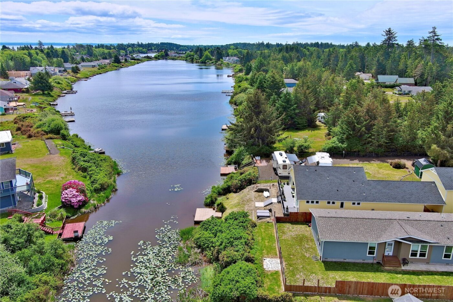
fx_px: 365
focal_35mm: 29
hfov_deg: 63.7
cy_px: 151
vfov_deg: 45.0
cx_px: 226
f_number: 2.8
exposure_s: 1/1462
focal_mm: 10.57
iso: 100
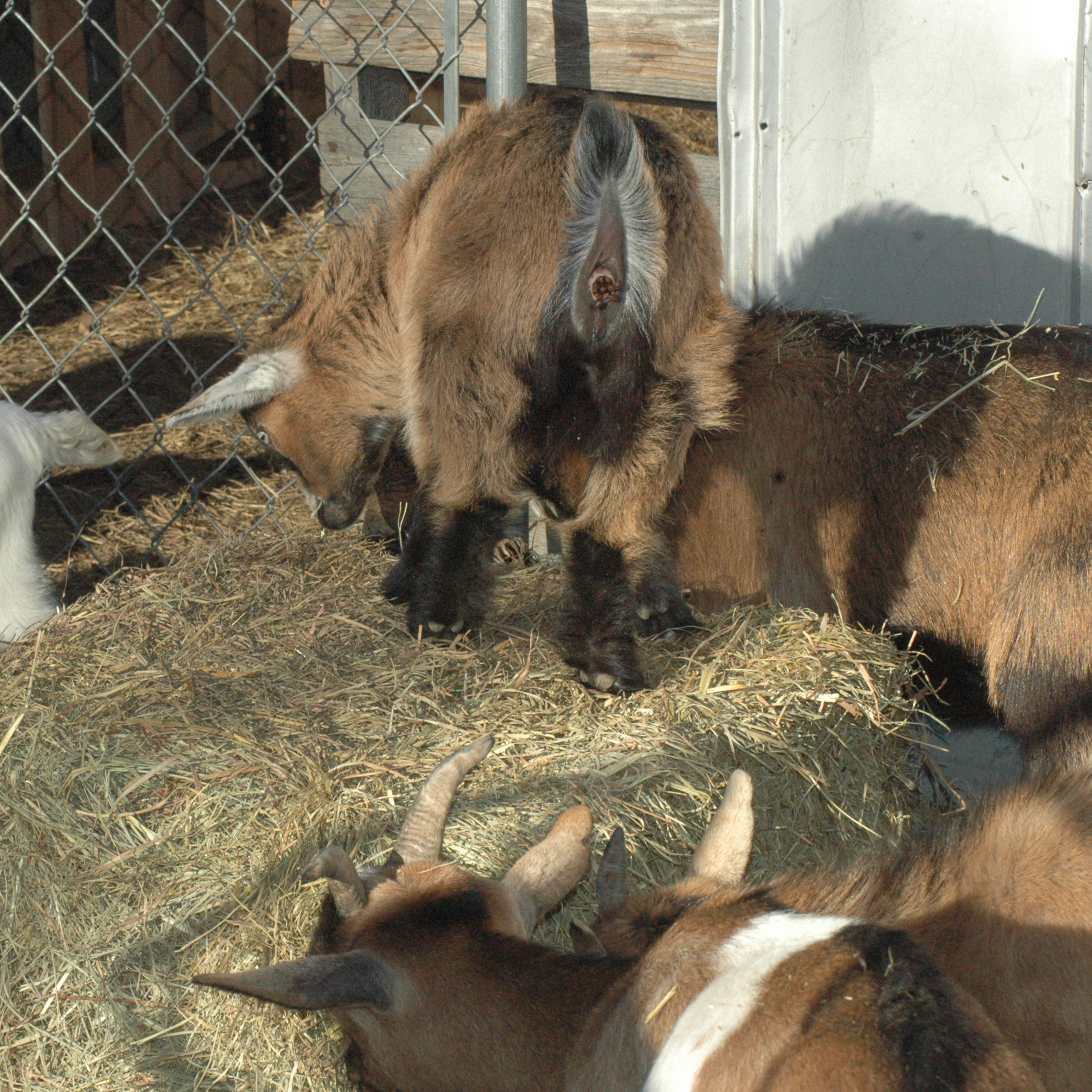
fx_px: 4818
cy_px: 548
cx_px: 413
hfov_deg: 12.9
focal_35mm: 135
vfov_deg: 12.9
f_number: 13
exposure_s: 1/500
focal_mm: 70
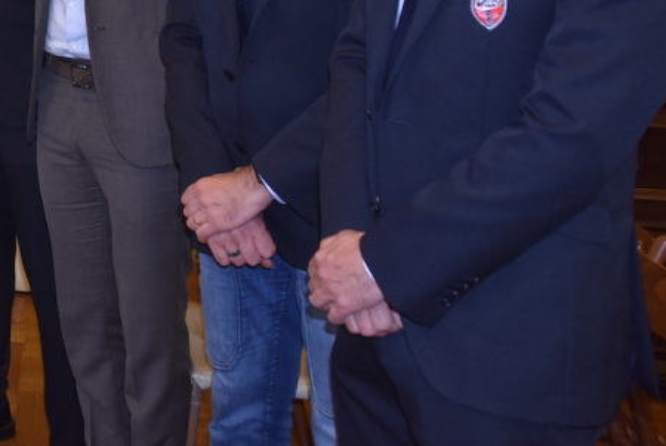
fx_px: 1228
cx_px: -179
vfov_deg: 19.6
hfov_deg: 26.2
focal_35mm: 66
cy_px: -55
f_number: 2.8
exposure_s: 1/60
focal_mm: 17
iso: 800
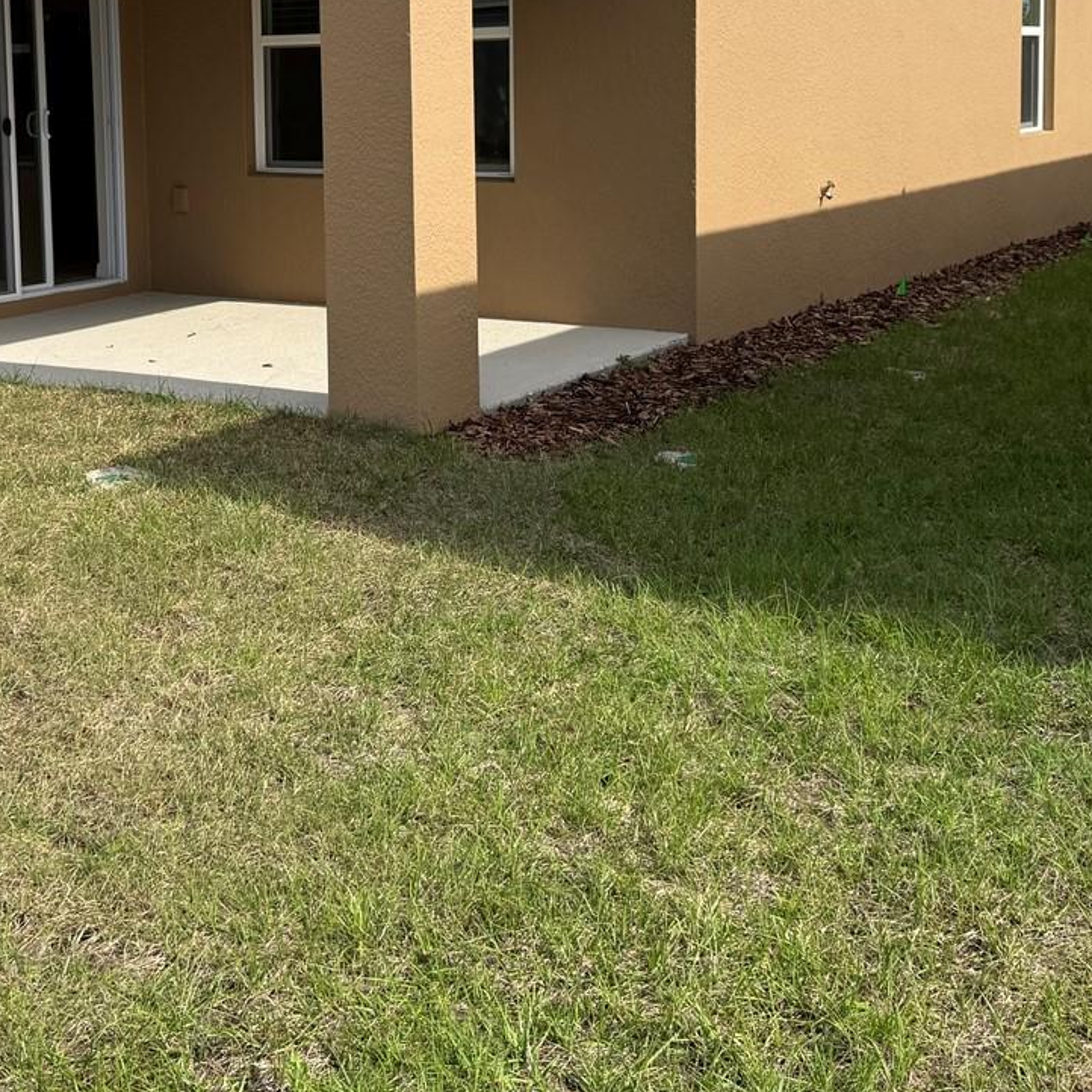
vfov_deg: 35.0
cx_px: 381
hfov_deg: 35.8
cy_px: 236
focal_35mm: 47
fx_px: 1677
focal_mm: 6.76
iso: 80
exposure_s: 1/3953
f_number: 1.78
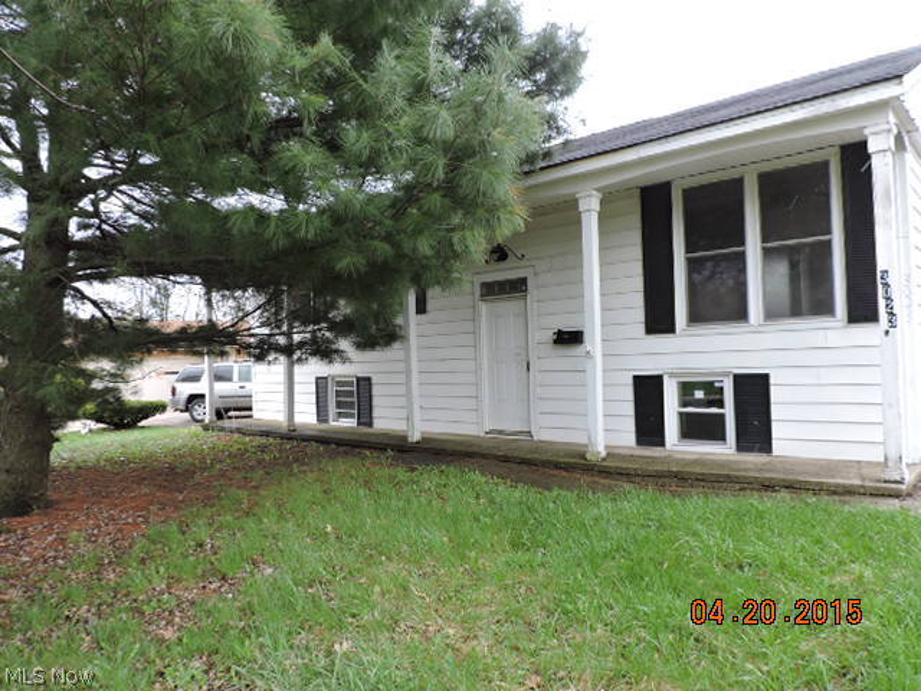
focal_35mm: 24
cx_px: 460
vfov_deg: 56.8
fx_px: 639
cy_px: 346
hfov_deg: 71.6
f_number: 3
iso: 100
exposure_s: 1/160
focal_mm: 4.3
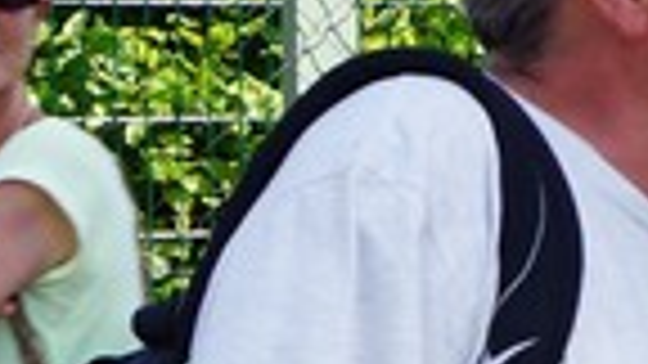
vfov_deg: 5.0
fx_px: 4192
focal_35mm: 244
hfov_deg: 8.3
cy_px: 216
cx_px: 1444
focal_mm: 28
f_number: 10
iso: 100
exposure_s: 1/100
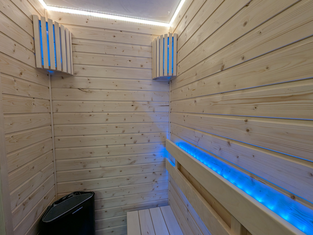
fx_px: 118
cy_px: 118
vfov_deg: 89.9
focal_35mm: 13
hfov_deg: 106.2
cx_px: 156
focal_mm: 1.95
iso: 103
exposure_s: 1/23.8
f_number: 2.2
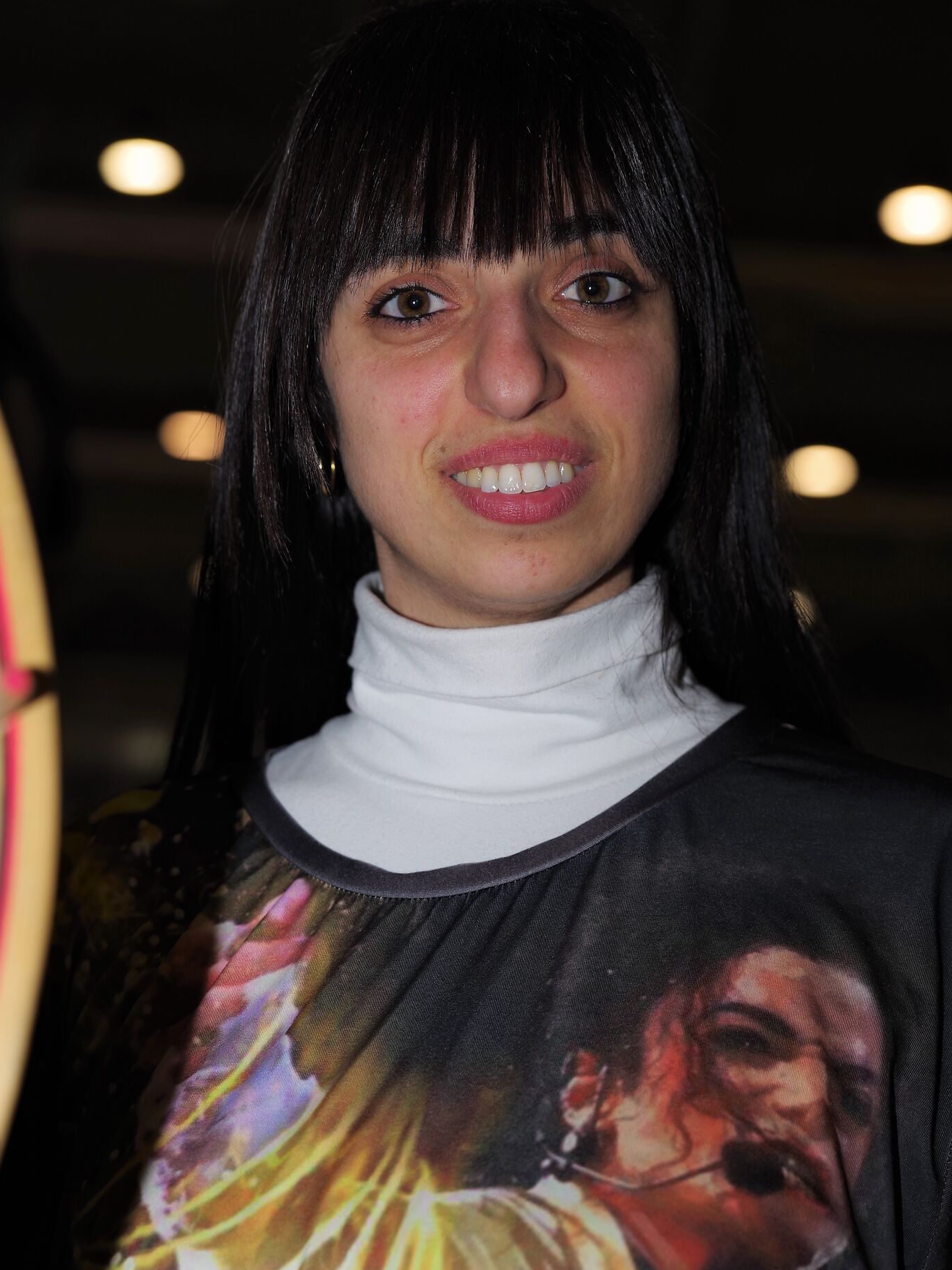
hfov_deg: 16.8
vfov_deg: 22.2
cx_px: 494
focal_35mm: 88
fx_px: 3227
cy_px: 684
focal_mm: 70
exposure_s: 1/100
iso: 100
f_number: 3.5
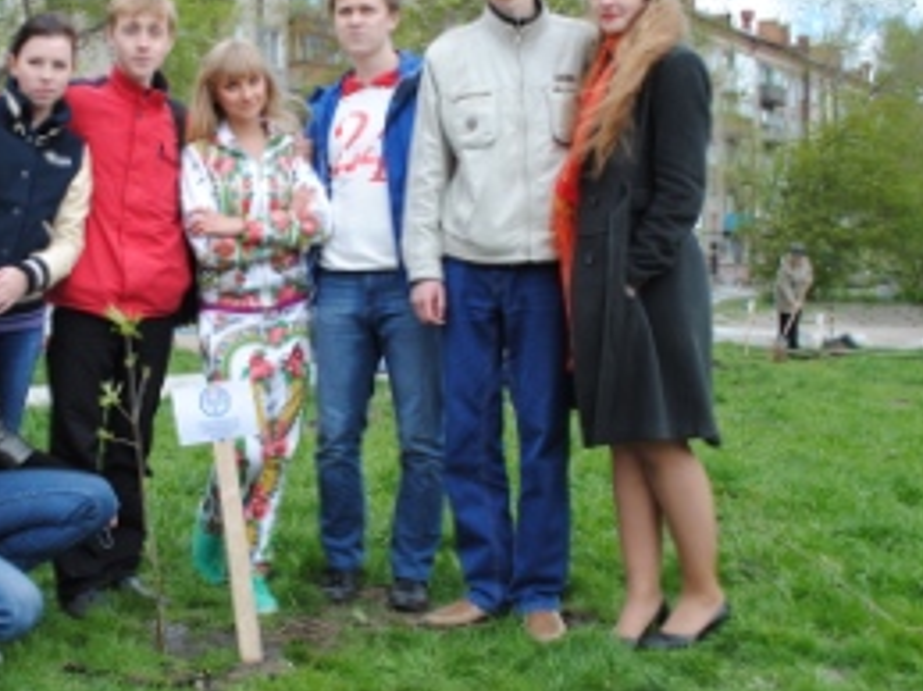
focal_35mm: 55
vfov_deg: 26.5
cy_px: 271
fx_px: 1466
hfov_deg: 34.3
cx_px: 249
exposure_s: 1/125
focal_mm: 22
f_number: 5.6
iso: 100
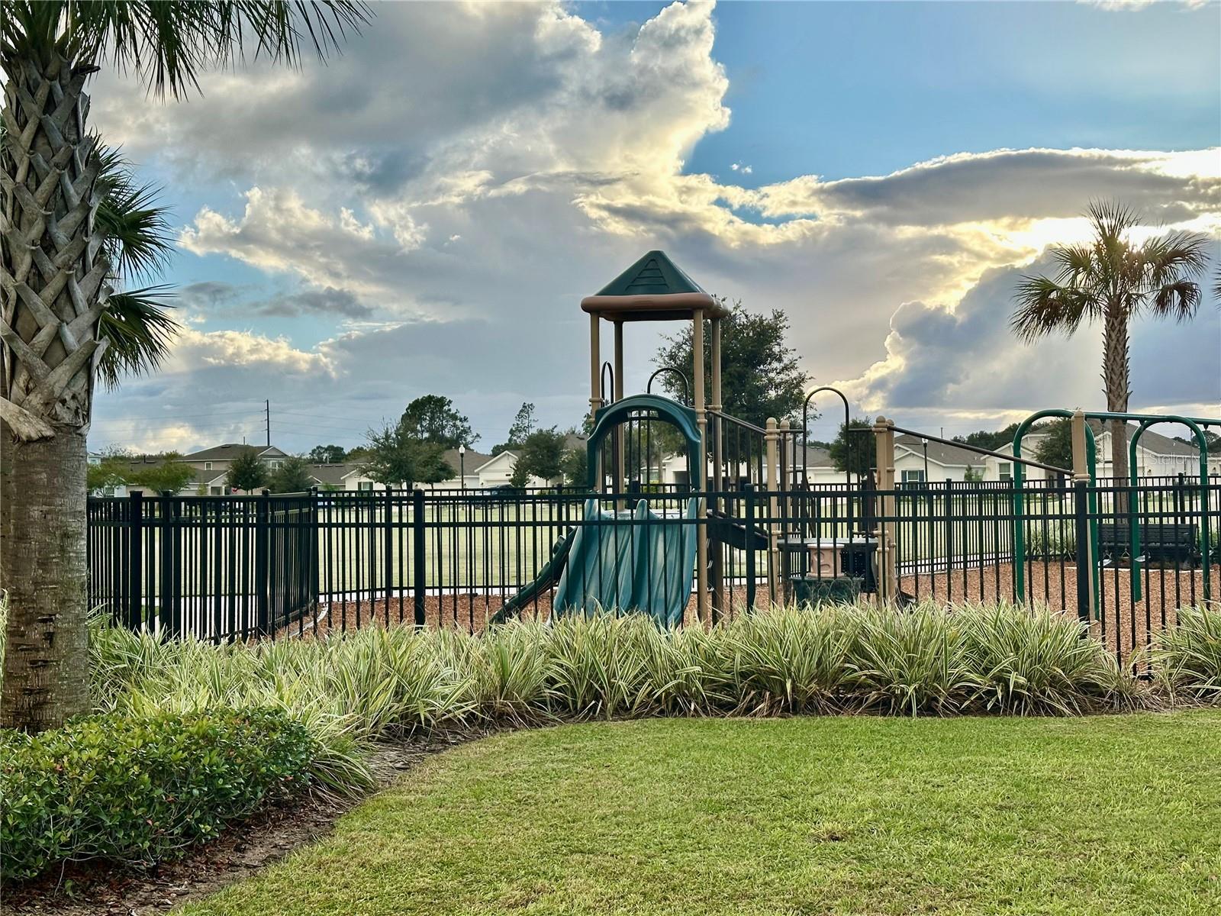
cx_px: 610
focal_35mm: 48
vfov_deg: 30.3
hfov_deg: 39.7
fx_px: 1693
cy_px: 458
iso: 64
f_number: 1.78
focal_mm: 6.86
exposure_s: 1/2469
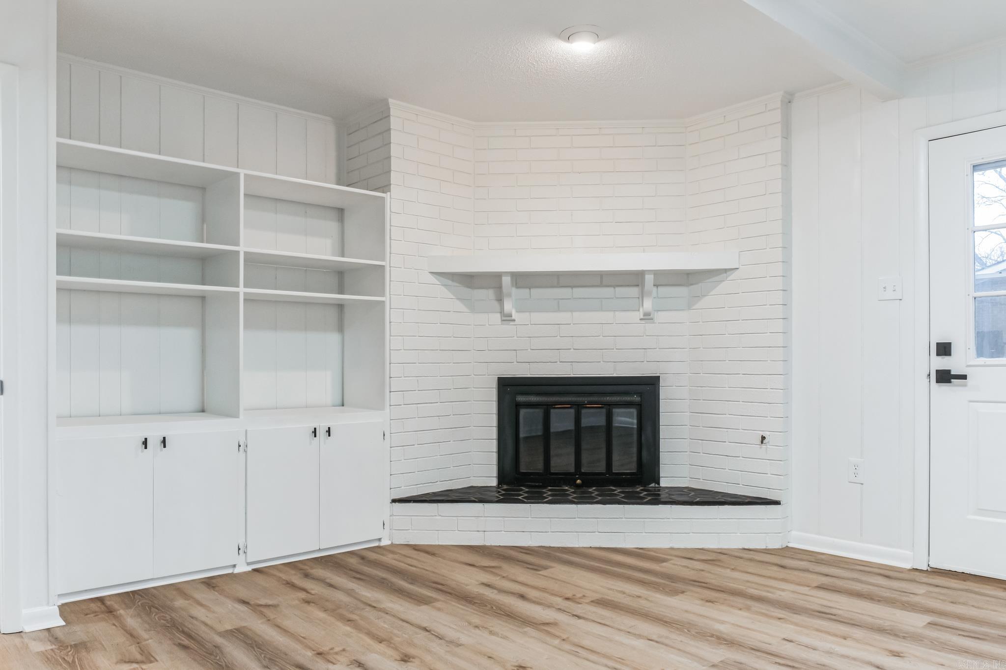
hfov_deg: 69.4
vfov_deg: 49.5
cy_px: 335
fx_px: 726
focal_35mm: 26
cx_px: 503
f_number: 7.1
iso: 800
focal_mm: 17.6
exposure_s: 1/6
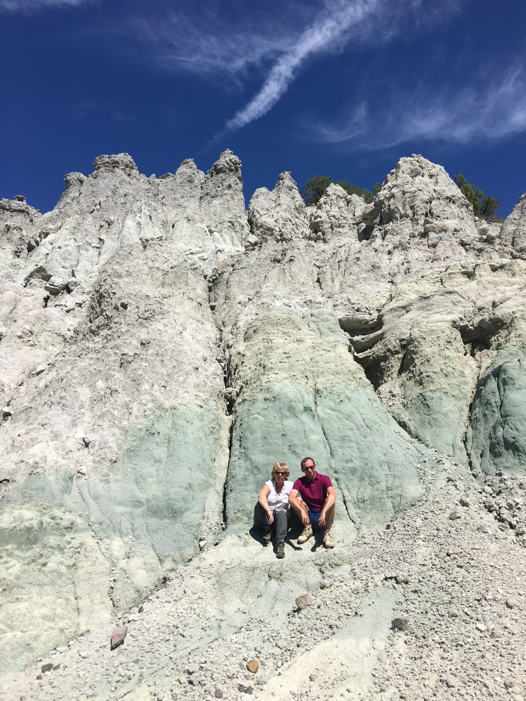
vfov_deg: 61.7
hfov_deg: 48.2
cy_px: 350
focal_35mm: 29
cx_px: 263
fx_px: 588
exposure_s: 1/2564
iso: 25
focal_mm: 4.15
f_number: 2.2
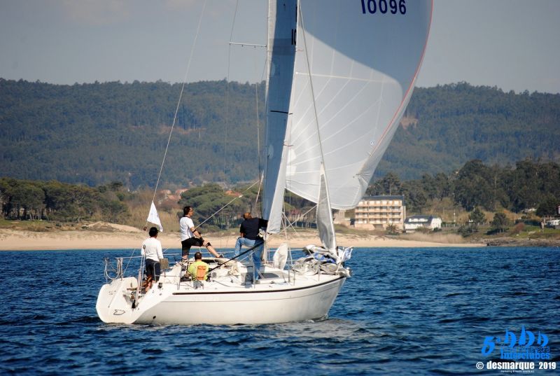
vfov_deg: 5.1
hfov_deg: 7.6
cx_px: 280
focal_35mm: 270
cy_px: 188
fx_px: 4209
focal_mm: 180
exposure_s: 1/1000
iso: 200
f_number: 5.6
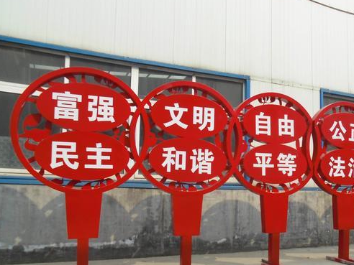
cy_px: 168
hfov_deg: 48.9
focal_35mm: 37
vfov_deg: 38.4
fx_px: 378
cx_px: 248
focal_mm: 4.6
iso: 80
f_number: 3.5
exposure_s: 1/500
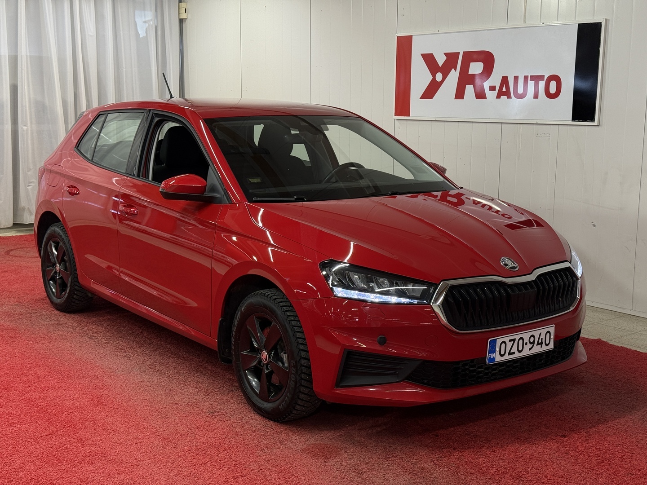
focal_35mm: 48
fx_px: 897
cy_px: 242
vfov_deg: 30.3
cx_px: 324
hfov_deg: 39.7
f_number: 1.78
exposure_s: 1/100
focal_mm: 6.76
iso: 80
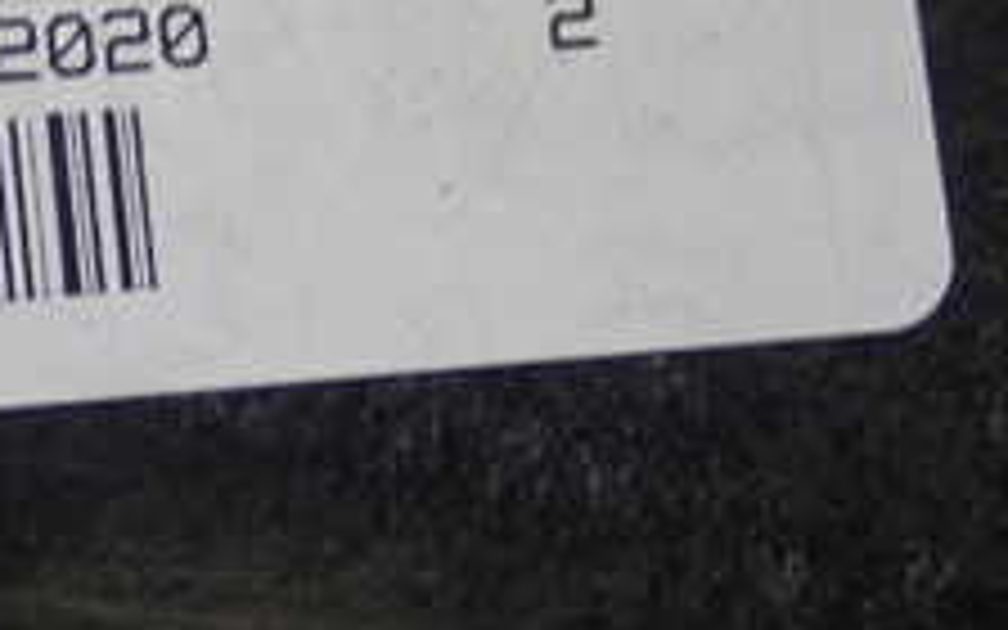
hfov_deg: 11.9
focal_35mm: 173
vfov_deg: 7.6
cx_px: -90
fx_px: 4753
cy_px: 216
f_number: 3.6
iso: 200
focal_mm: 11.01
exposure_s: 1/60
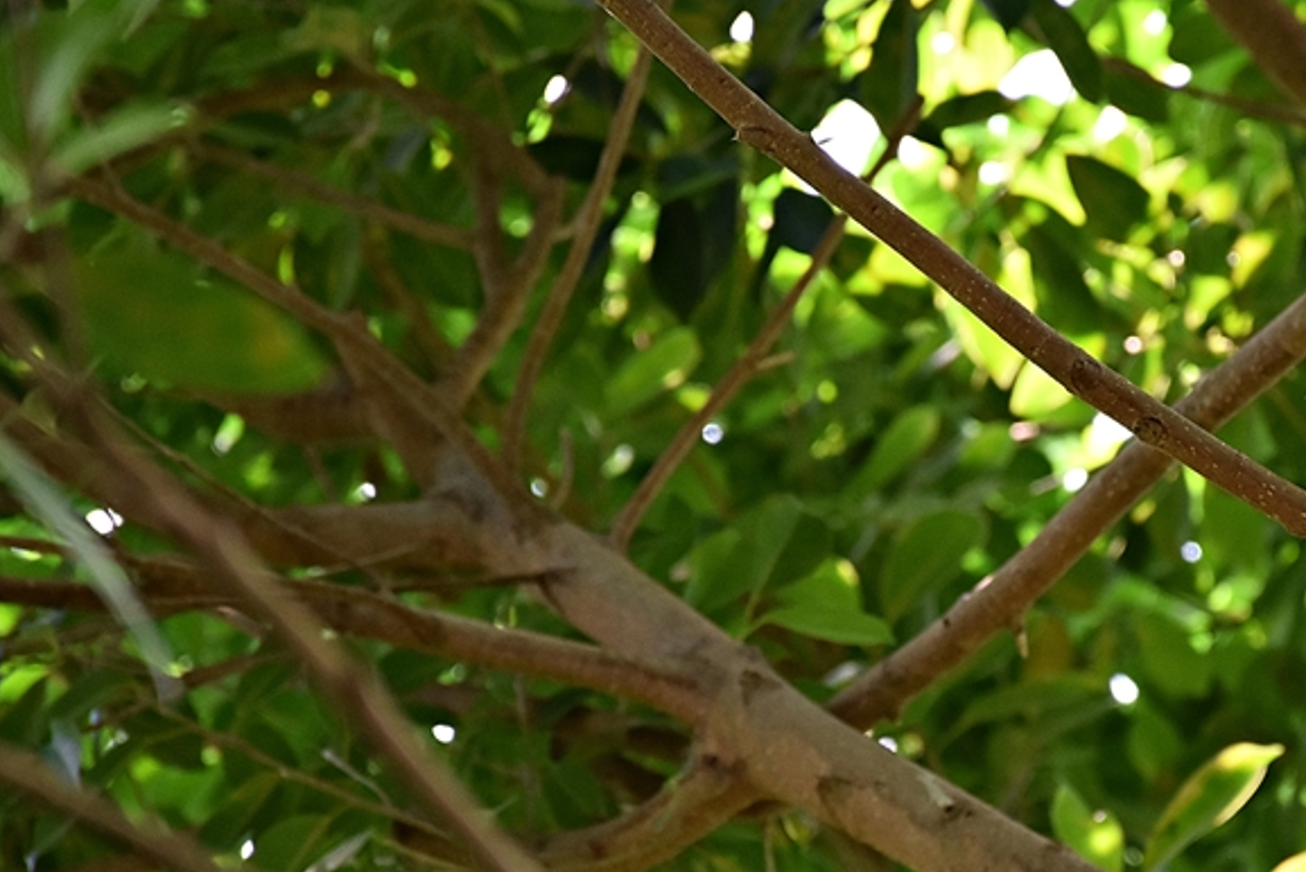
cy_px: 627
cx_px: 913
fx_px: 13501
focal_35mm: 372
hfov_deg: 5.5
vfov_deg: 3.7
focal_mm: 140
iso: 800
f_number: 5.6
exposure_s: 1/160
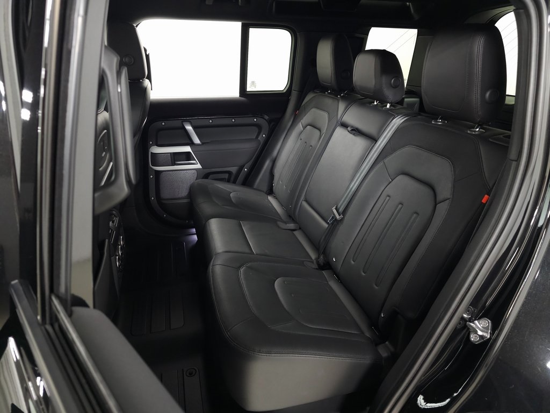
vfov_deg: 58.9
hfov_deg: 73.9
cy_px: 206
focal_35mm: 23
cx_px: 275
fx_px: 365
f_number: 1.7
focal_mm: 6.3
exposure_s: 1/60
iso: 400
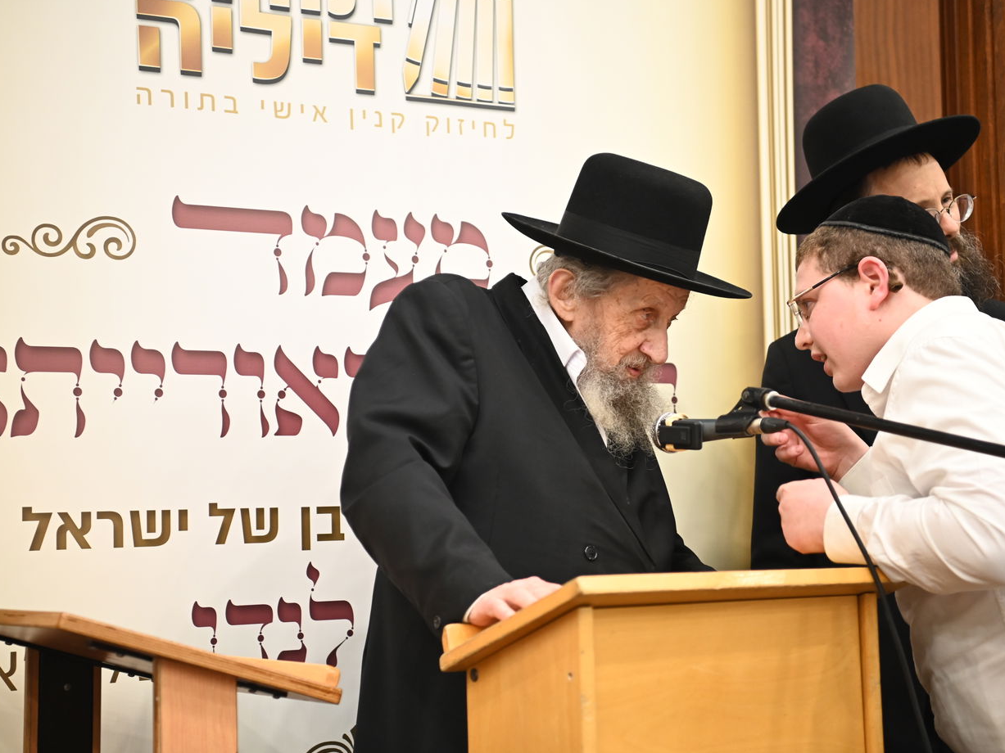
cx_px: 512
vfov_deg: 21.6
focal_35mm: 68
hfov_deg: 28.6
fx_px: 1974
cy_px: 376
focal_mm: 62
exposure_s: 1/125
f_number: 3.2
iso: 1600
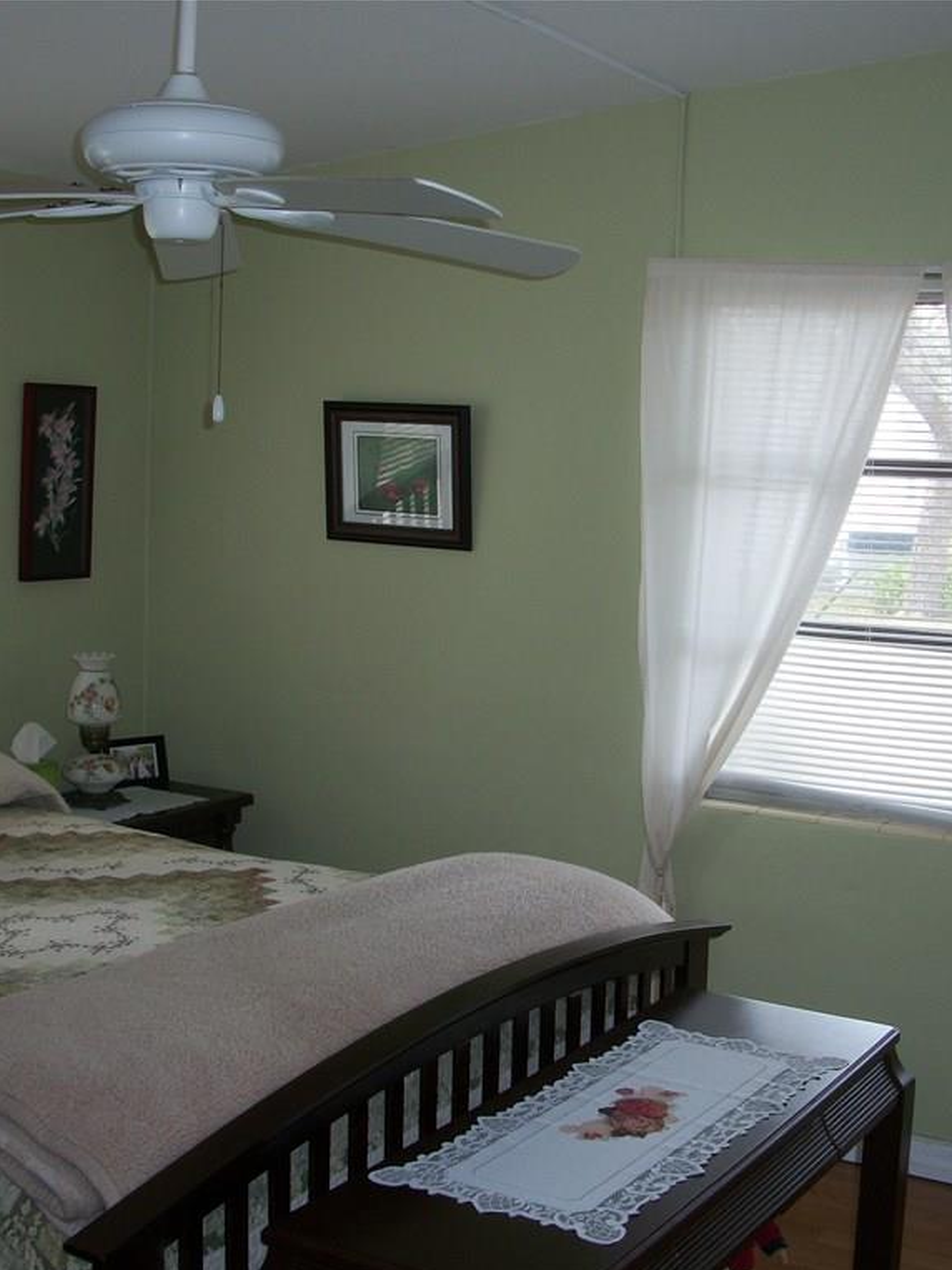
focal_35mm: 47
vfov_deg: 40.4
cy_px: 637
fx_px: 1724
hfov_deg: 30.9
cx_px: 476
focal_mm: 6.3
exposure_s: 1/30
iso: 80
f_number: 3.1
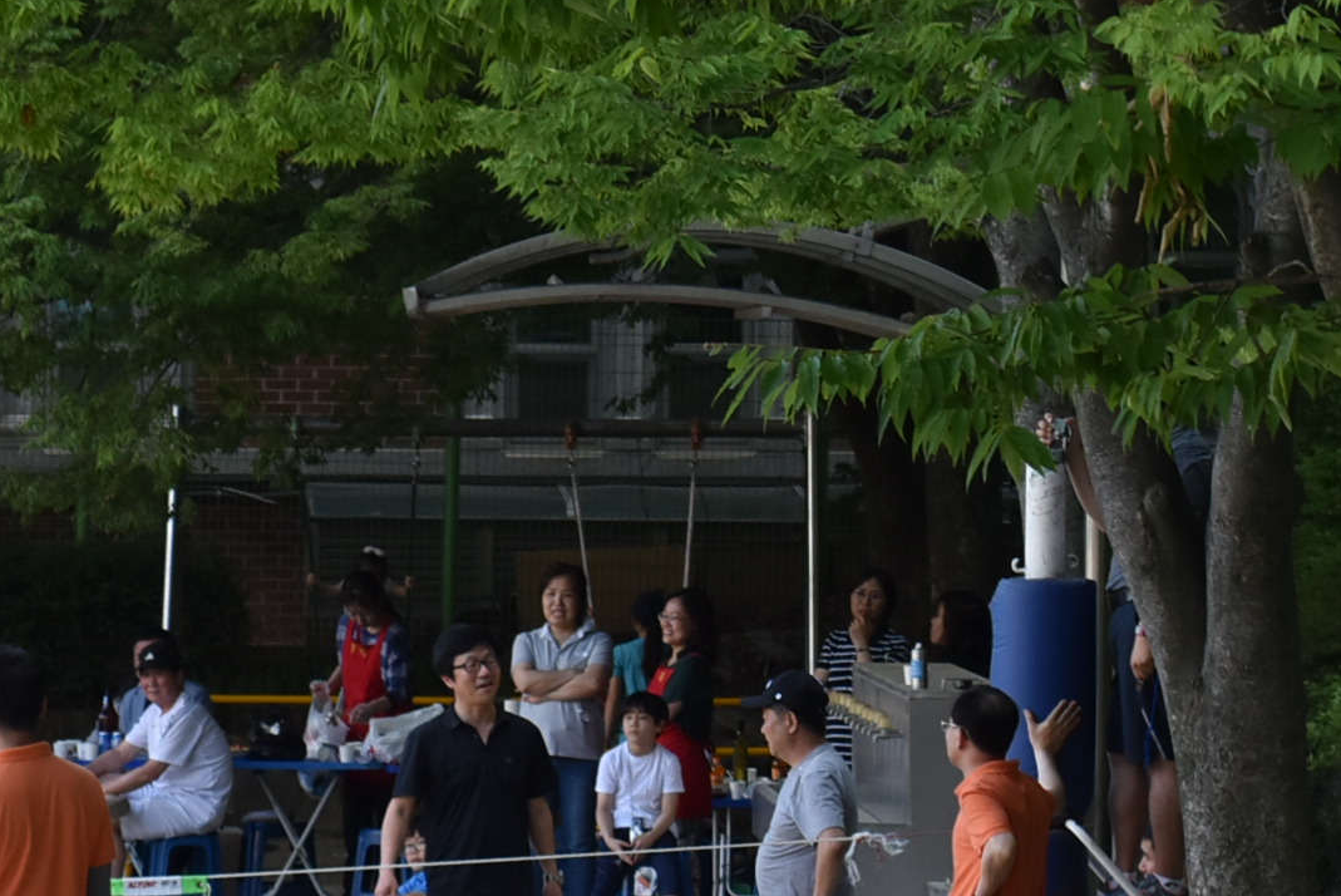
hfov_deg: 6.9
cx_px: -433
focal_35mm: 294
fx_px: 10957
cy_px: 525
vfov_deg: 4.7
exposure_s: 1/200
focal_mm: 70
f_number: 7.1
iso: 400
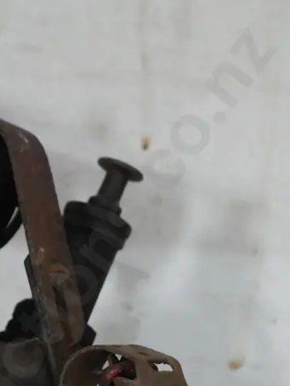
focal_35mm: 149
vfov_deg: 13.1
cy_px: 386
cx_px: 0
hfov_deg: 9.9
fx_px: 1663
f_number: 5.4
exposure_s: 1/40
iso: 3200
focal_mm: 33
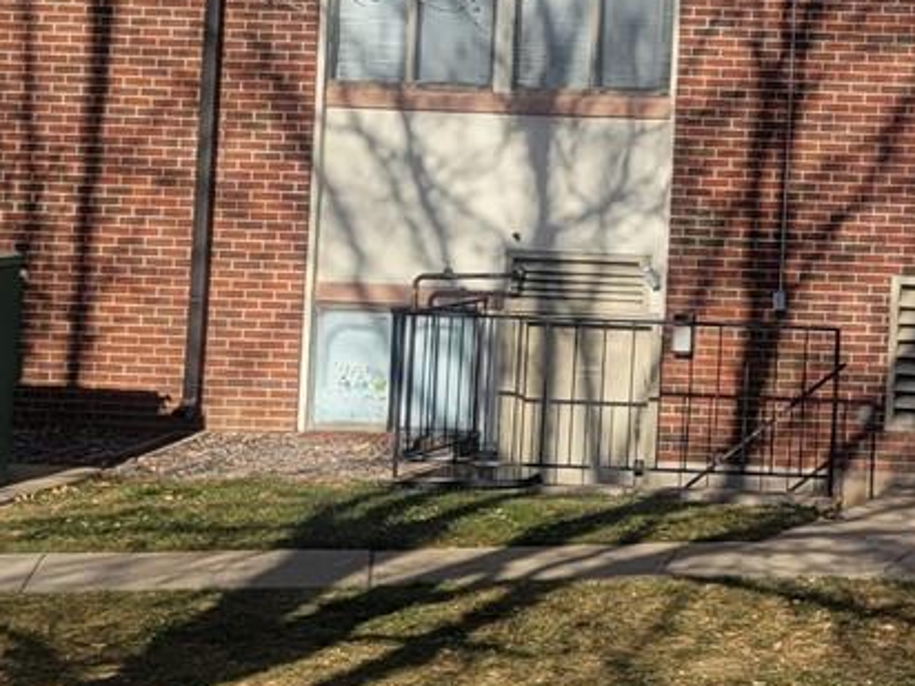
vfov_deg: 14.4
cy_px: 24
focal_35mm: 101
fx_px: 2670
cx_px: 1435
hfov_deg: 17.2
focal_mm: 5.4
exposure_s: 1/3185
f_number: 1.8
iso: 40
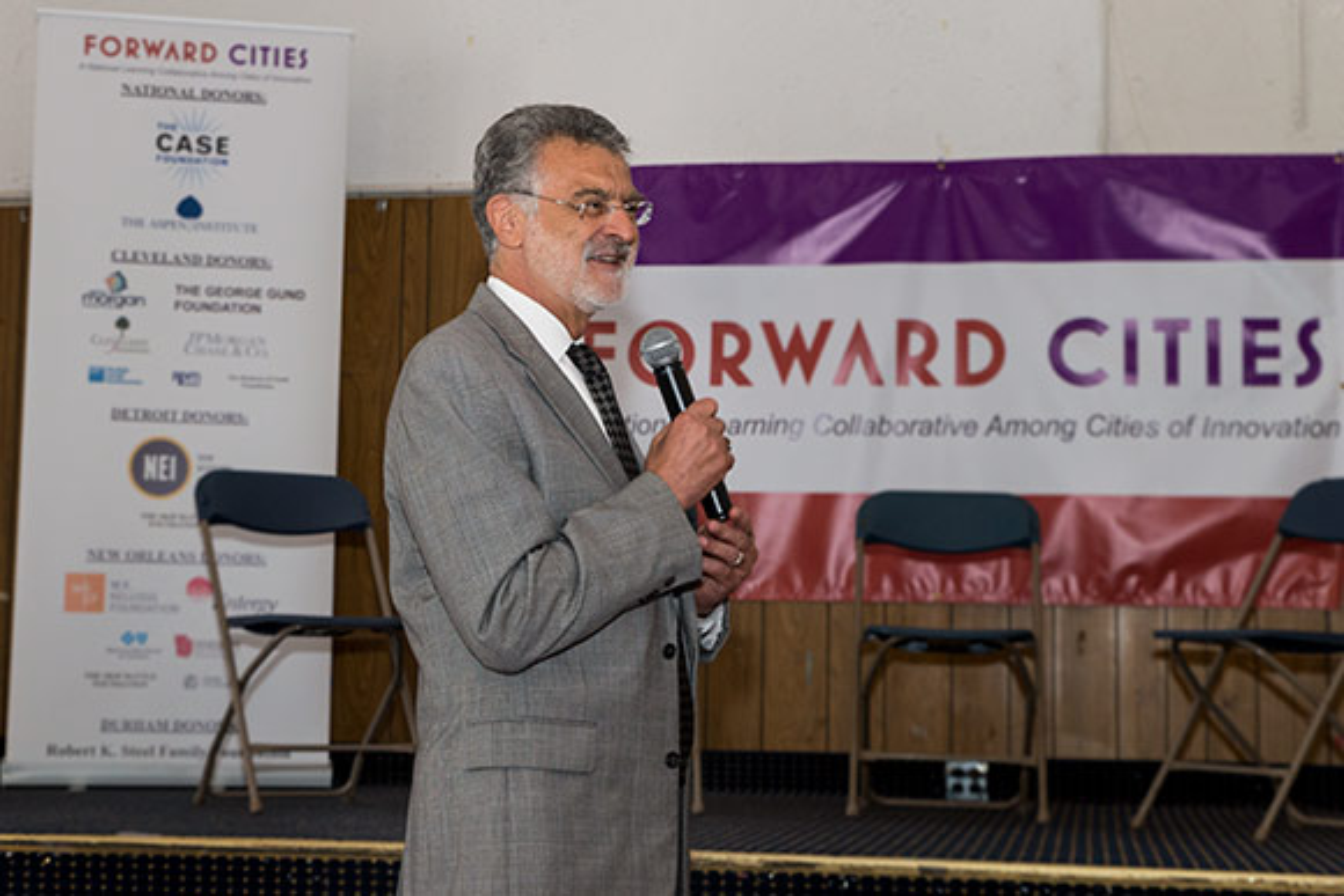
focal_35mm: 50
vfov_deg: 27.0
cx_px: 672
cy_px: 448
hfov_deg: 39.6
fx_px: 1867
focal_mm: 50
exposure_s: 1/180
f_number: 6.7
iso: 1250
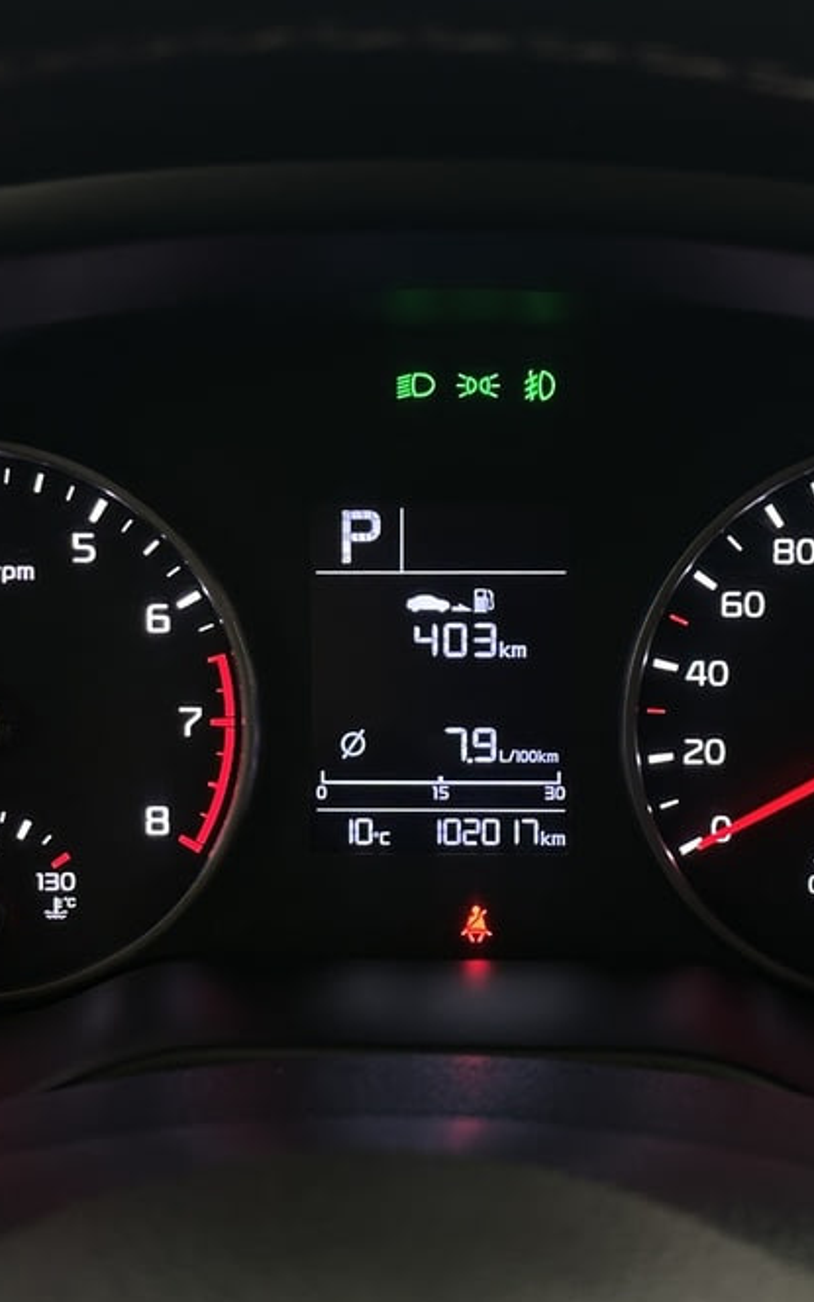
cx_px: 432
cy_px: 656
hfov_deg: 18.9
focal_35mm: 69
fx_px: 2449
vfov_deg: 29.8
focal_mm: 6.86
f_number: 1.78
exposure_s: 1/33
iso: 250
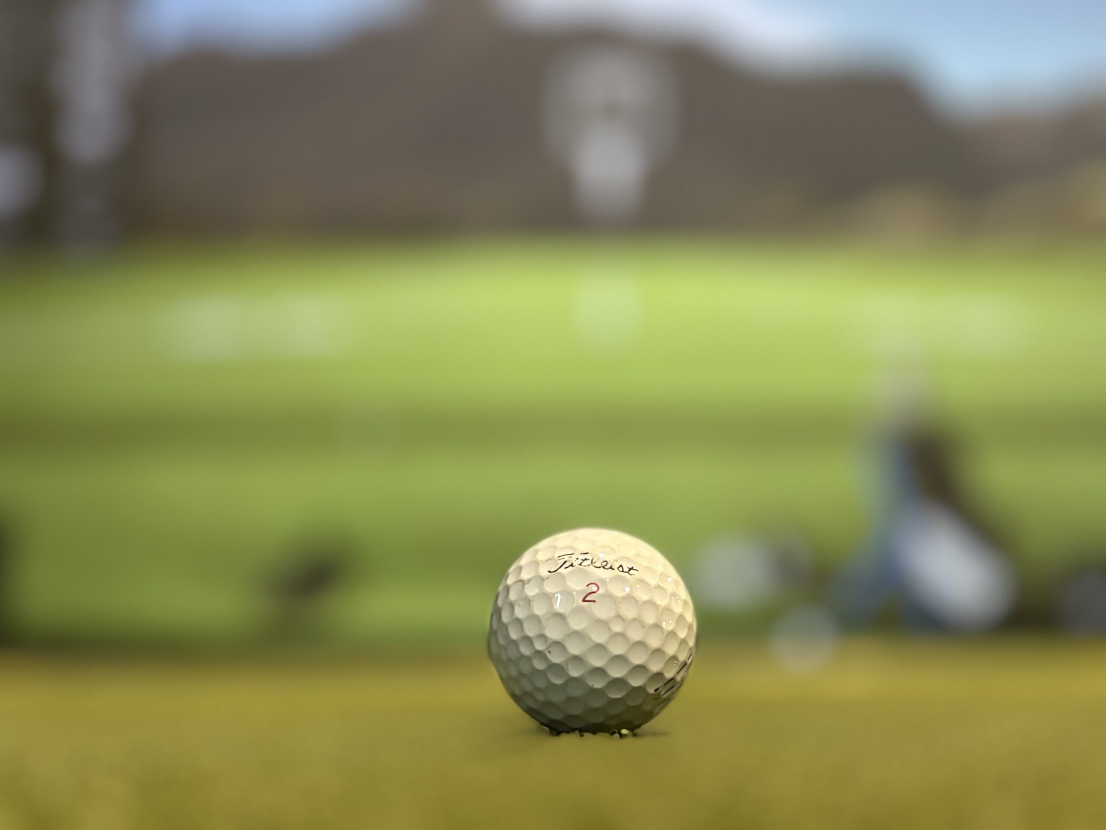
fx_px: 1534
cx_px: 553
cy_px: 415
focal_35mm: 48
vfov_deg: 30.3
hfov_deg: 39.7
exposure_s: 1/40
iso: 320
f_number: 1.78
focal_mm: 6.86
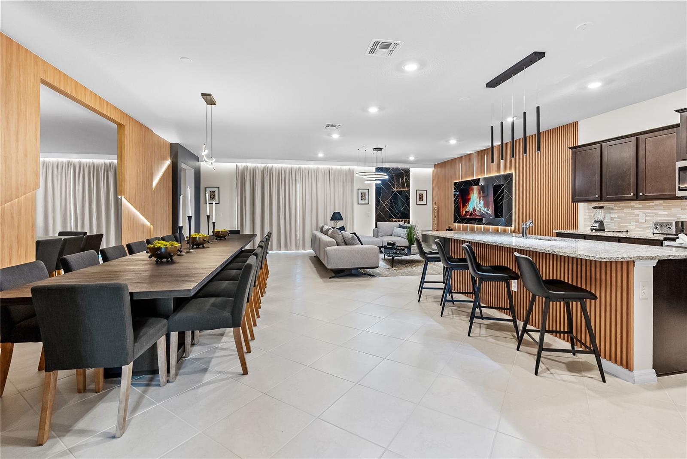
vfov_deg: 73.8
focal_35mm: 16
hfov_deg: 96.7
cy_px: 230
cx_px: 344
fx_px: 305
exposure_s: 1/3
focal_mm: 16
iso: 400
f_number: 5
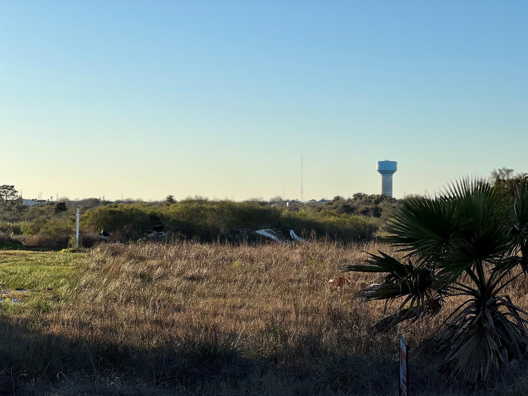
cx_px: 266
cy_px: 200
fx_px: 1190
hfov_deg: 25.0
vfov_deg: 18.9
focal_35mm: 78
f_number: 2.8
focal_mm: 9
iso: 32
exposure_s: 1/815
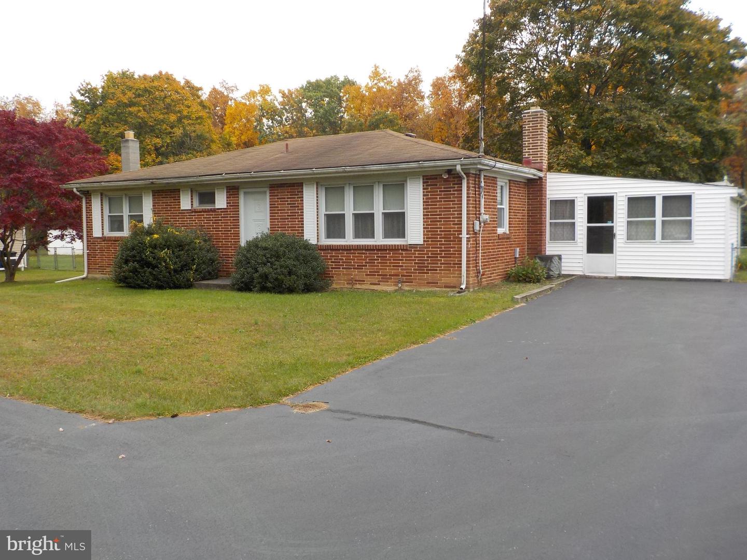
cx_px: 374
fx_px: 647
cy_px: 280
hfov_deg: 60.0
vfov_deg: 46.8
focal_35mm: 30
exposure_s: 1/250
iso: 125
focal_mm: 4.1
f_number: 3.3
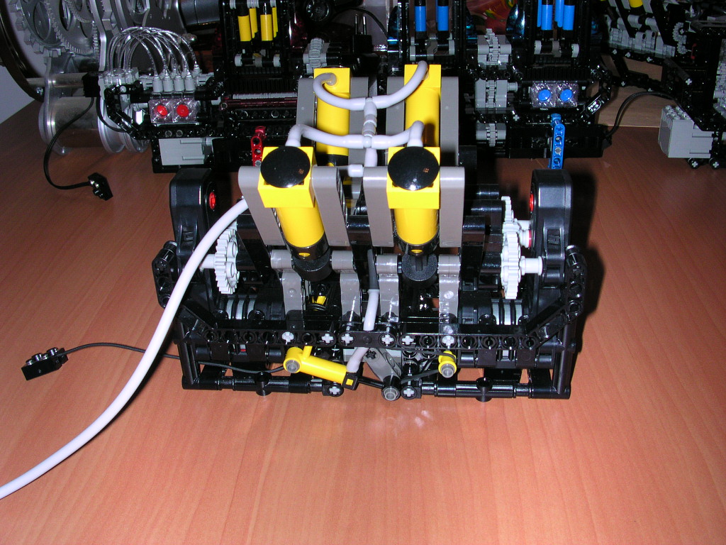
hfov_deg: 50.1
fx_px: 776
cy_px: 272
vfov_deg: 38.7
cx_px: 363
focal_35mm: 37
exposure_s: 1/60
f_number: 4.5
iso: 100
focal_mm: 5.6
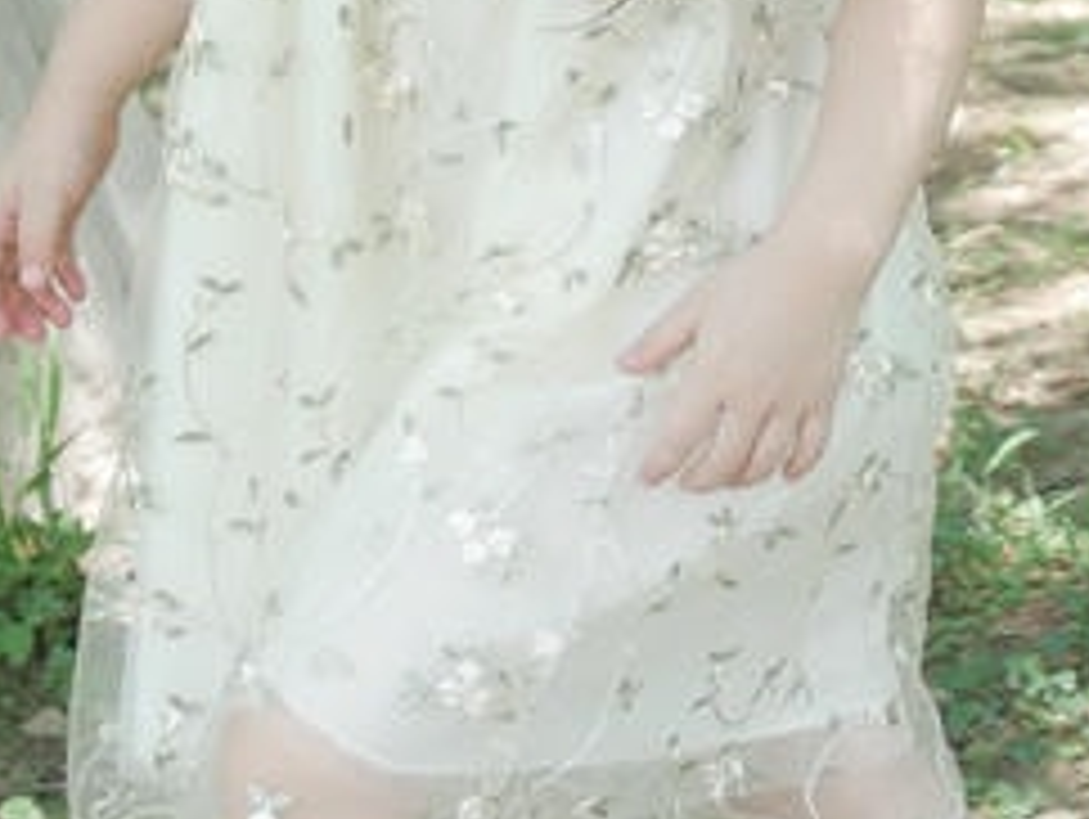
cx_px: 1328
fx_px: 6235
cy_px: -238
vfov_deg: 7.4
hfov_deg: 9.8
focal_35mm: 198
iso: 200
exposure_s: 1/500
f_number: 2.2
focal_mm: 20
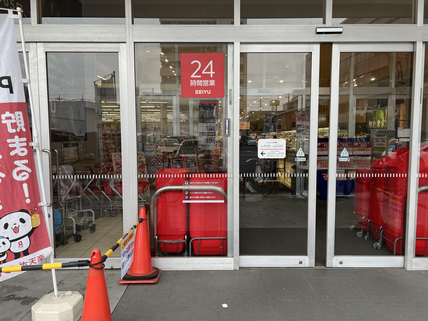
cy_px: 160
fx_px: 321
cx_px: 214
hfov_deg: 67.3
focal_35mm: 26
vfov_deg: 53.1
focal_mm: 5.7
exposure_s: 1/282
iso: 40
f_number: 1.5
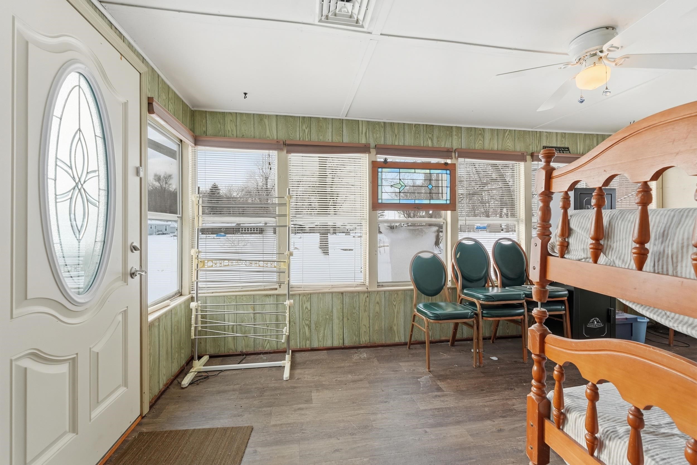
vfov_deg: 77.3
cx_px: 348
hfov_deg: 100.4
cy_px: 232
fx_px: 290
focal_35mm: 15
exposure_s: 1/4000
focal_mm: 10
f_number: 4
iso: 800
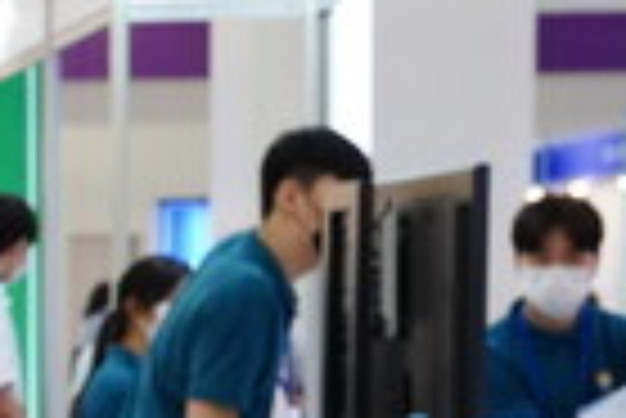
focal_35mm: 187
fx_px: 3250
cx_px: -491
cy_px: 607
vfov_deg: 7.3
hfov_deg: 10.4
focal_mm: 43.4
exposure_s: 1/250
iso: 3200
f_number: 4.5
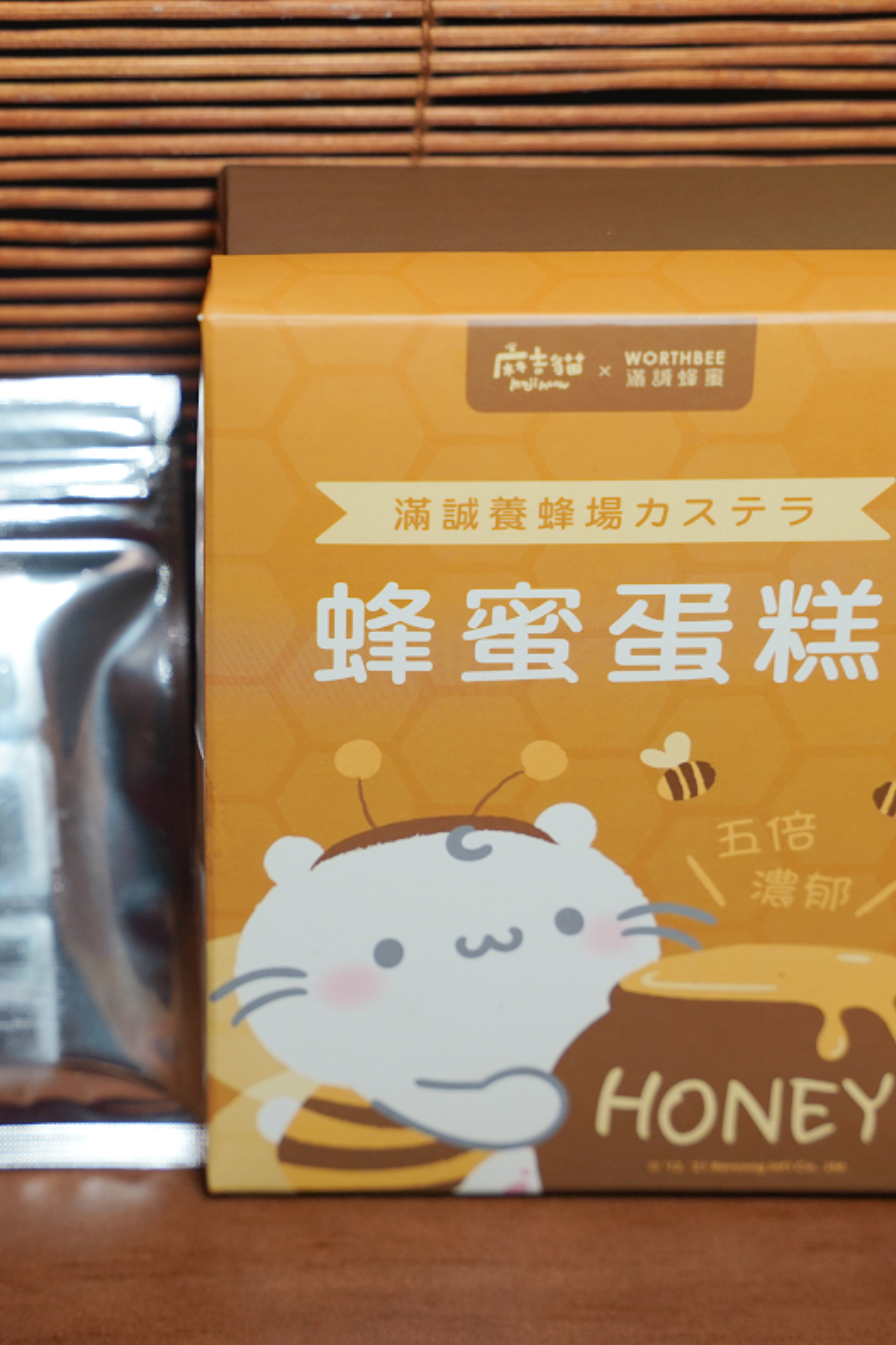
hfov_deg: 14.1
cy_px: 667
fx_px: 3621
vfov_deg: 21.0
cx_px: 256
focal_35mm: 97
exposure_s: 1/160
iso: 800
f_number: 4
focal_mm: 64
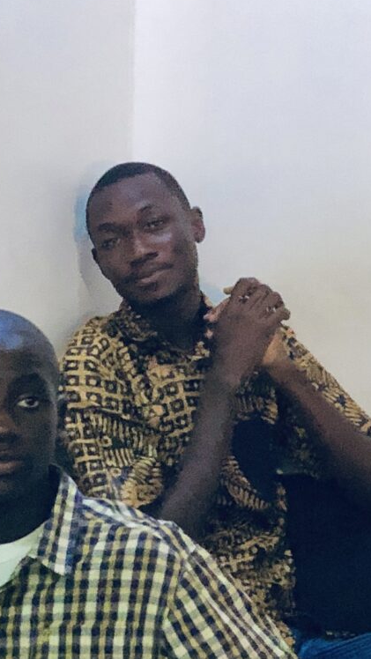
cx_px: 833
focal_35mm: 194
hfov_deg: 6.0
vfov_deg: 11.0
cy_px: 71
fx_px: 3391
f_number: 2.4
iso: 160
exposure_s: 1/17
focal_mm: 6
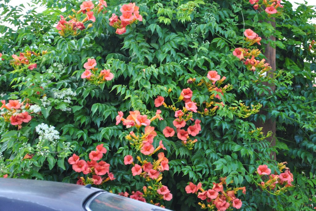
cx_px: 158
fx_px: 725
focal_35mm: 82
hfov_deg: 24.6
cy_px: 106
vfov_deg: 16.6
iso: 400
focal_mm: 55
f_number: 5.6
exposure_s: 1/50
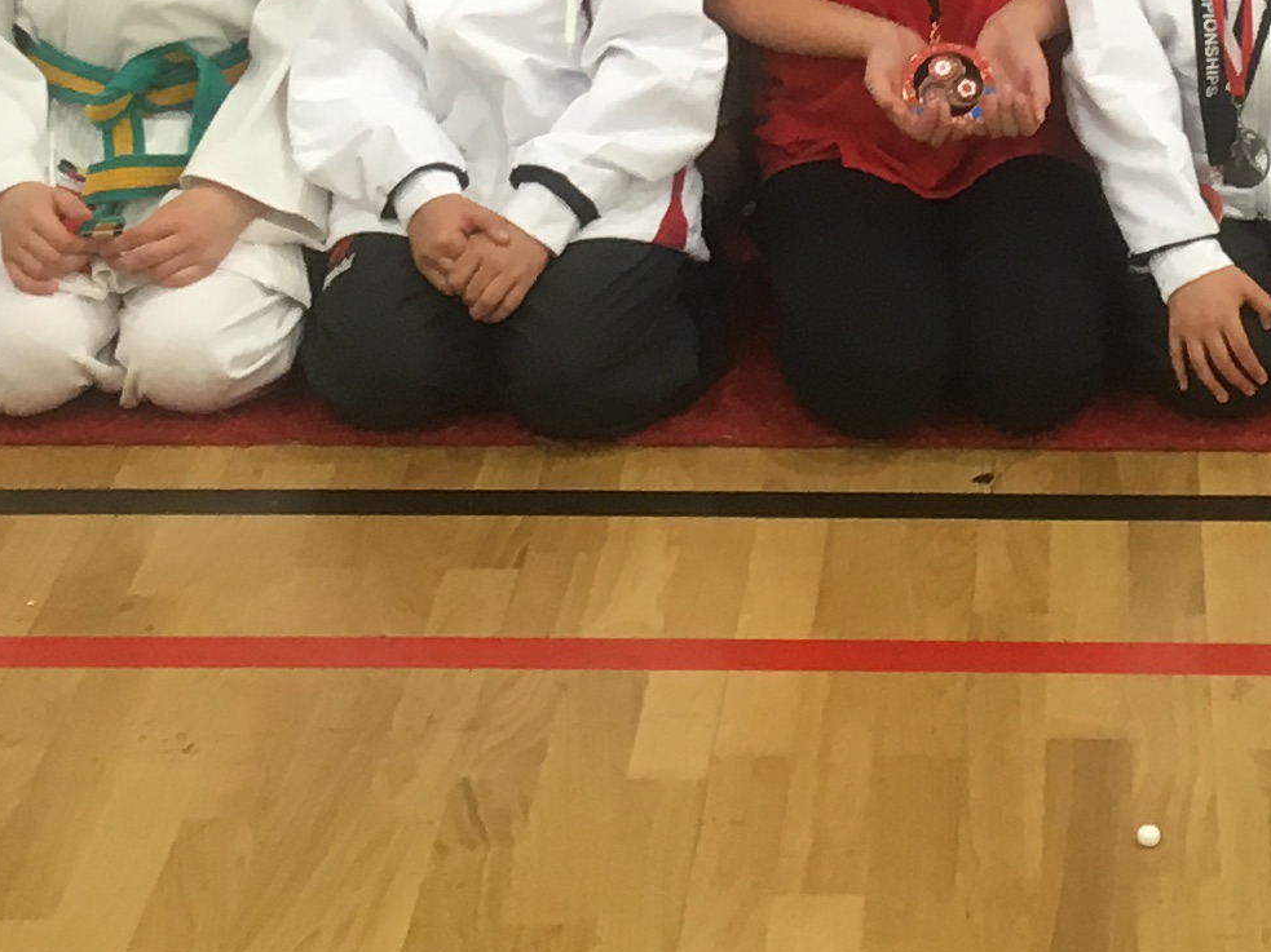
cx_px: 965
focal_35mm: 119
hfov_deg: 16.5
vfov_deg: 11.8
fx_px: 4369
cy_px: -572
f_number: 2.2
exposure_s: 1/33
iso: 64
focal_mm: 4.15
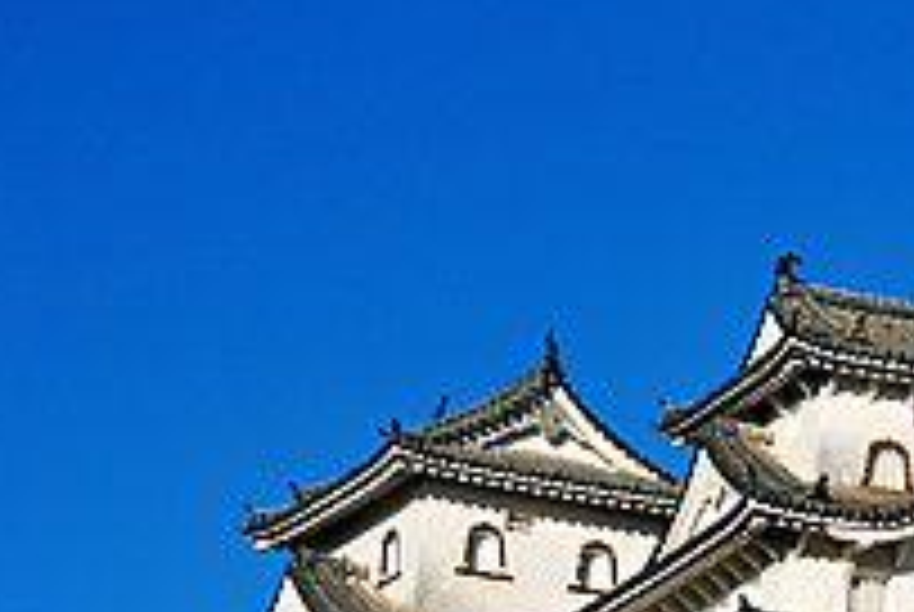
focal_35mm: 295
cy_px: 425
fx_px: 7501
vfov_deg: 4.7
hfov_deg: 6.8
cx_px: 1697
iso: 100
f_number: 11
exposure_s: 1/320
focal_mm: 50
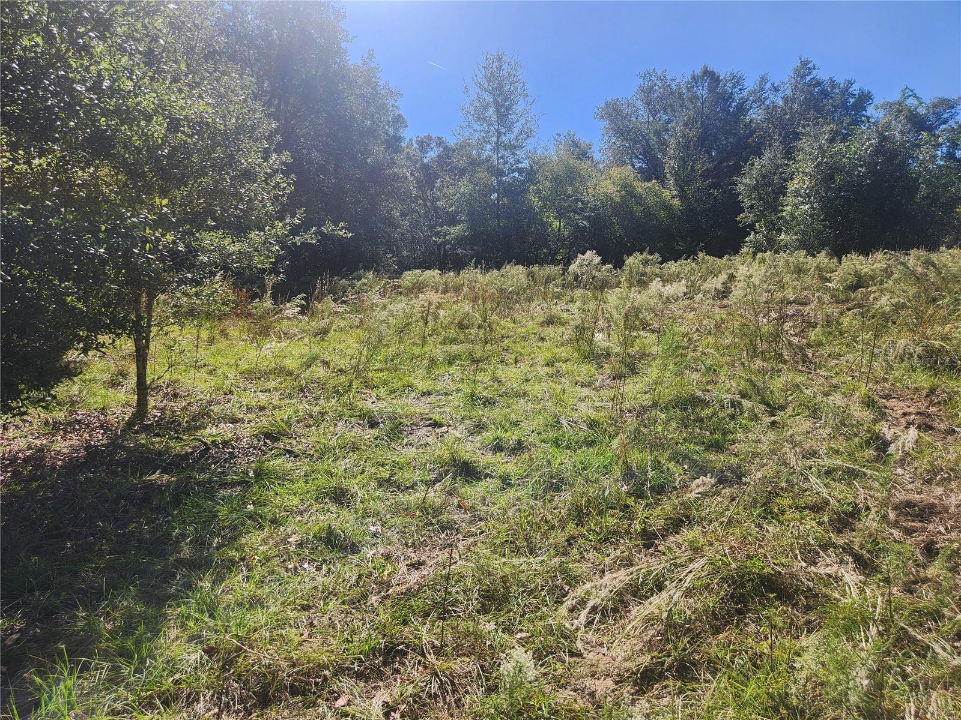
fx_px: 639
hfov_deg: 73.9
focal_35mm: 23
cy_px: 360
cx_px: 480
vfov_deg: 58.9
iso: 20
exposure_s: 1/1182
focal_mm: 5.4
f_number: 1.8
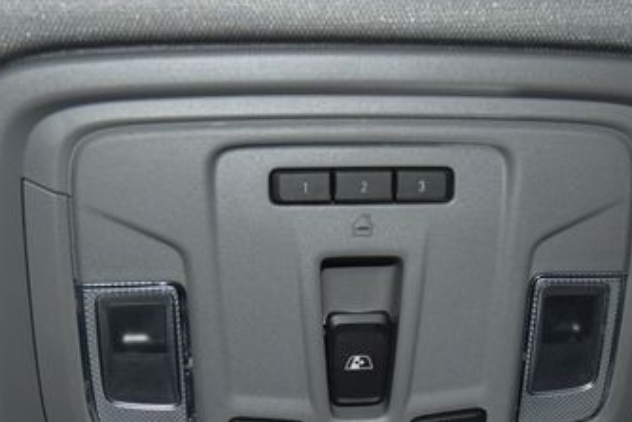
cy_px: 385
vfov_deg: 19.4
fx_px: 1212
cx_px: 371
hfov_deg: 29.2
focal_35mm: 69
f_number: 3.8
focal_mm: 24
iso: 500
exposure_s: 1/60
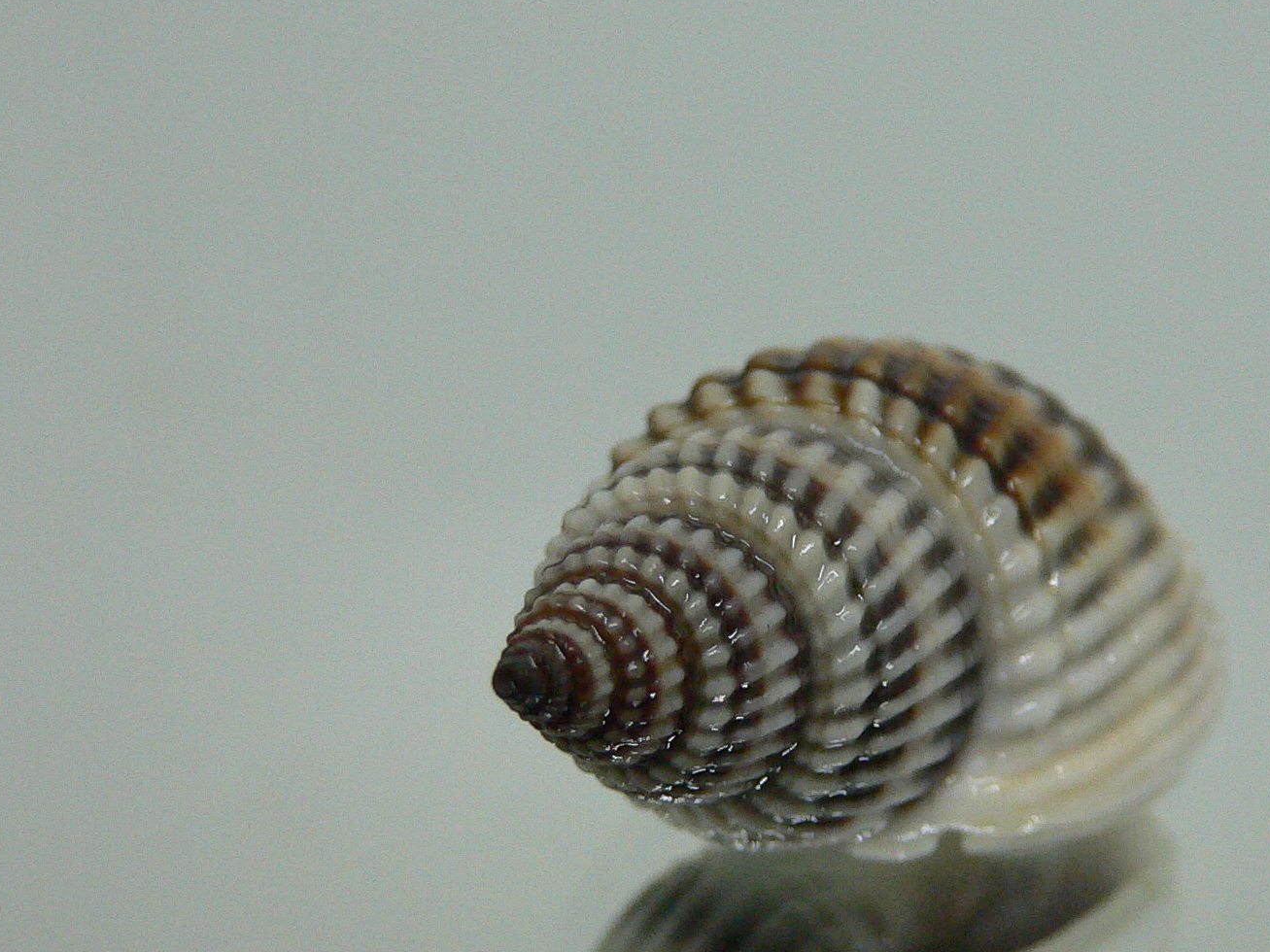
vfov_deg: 26.7
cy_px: 707
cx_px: 785
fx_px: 1981
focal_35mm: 54
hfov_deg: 35.4
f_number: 2.8
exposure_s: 1/60
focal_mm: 4.6
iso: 200
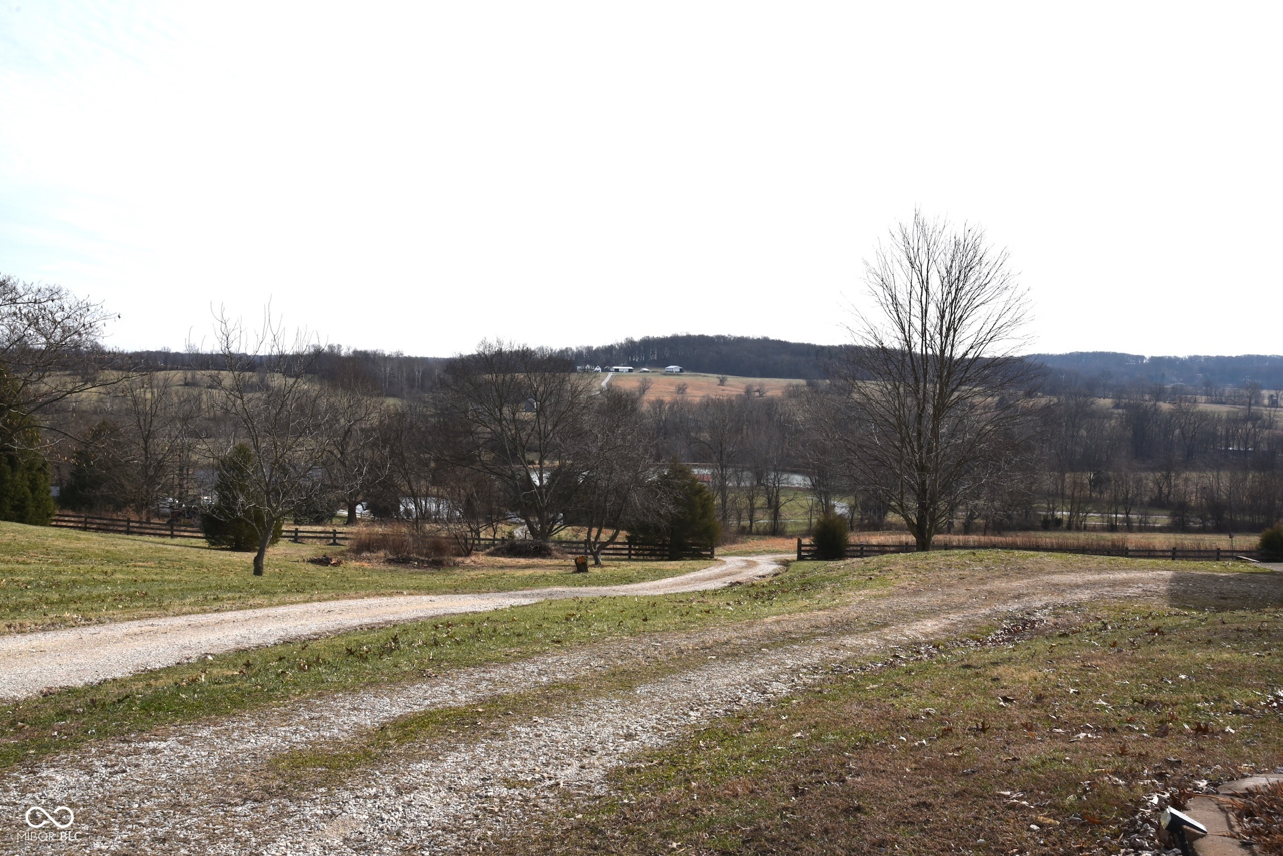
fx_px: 1212
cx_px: 642
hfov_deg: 55.8
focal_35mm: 34
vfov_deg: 38.9
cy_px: 428
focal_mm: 34
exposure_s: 1/640
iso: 500
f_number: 13
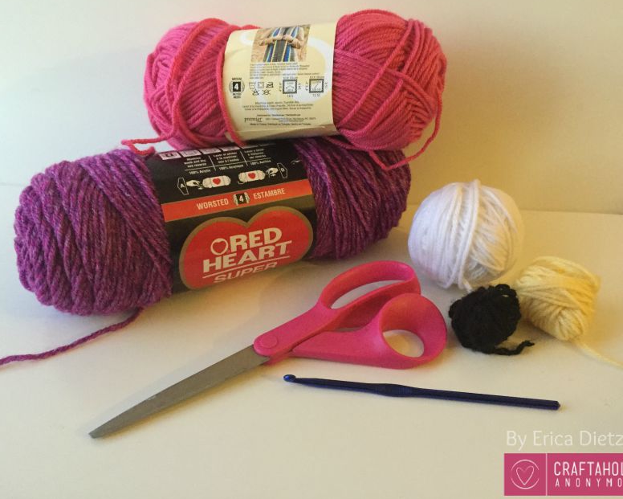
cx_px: 322
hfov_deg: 57.2
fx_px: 572
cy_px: 245
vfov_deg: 47.1
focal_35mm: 31
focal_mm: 4.15
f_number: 2.2
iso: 400
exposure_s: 1/15
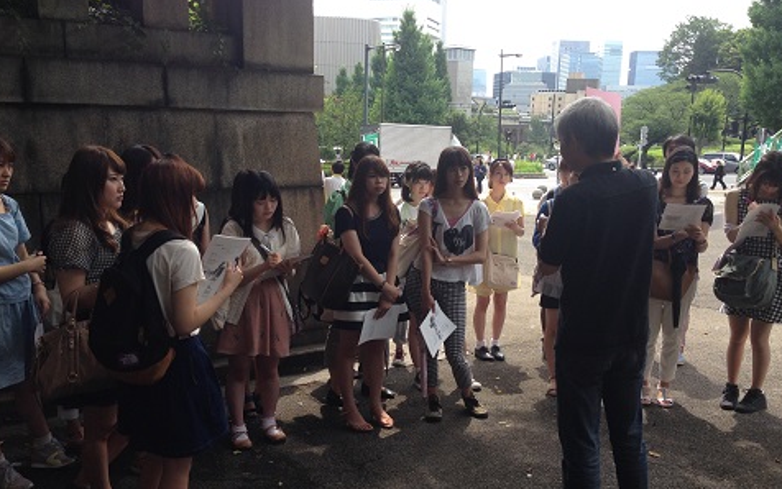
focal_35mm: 36
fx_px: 768
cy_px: 269
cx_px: 394
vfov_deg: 35.3
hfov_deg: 54.0
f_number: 2.4
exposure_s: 1/347
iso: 50
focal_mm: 4.12
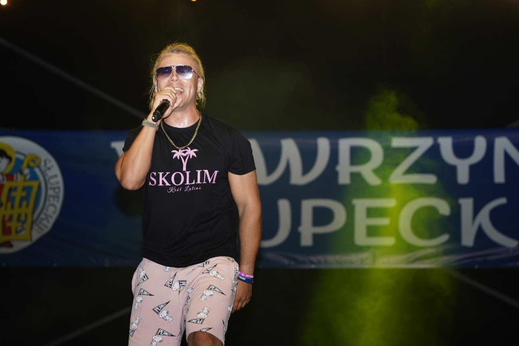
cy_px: 173
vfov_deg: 13.0
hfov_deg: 19.5
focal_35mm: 105
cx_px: 260
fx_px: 1514
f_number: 4
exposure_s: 1/100
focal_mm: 105
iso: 400
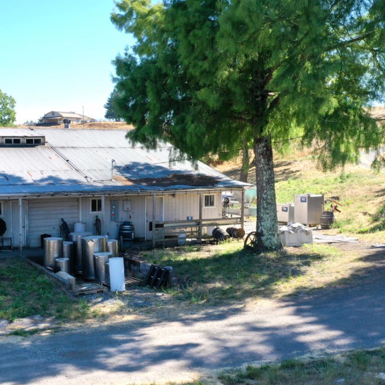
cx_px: 55
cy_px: 202
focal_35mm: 47
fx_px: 591
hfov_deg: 34.5
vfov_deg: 36.1
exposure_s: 1/200
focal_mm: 10.26
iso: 100
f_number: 5.6
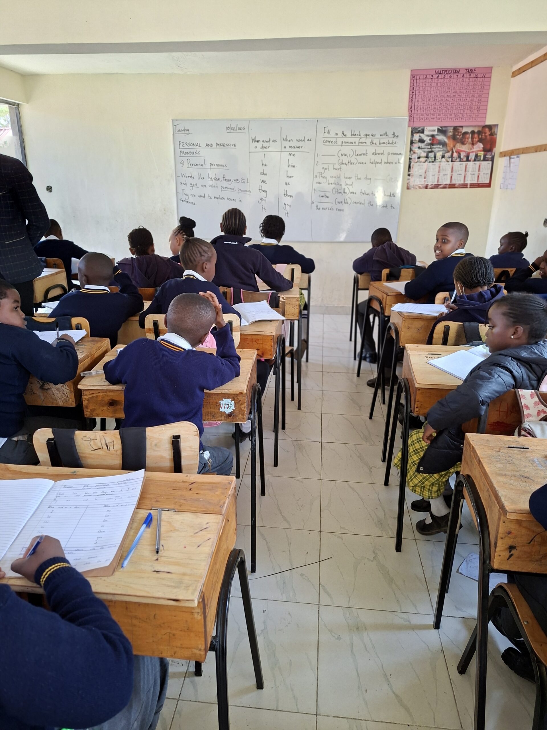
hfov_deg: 58.9
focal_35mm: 23
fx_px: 485
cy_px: 365
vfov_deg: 73.9
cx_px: 274
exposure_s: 1/100
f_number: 1.8
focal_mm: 5.54
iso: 250
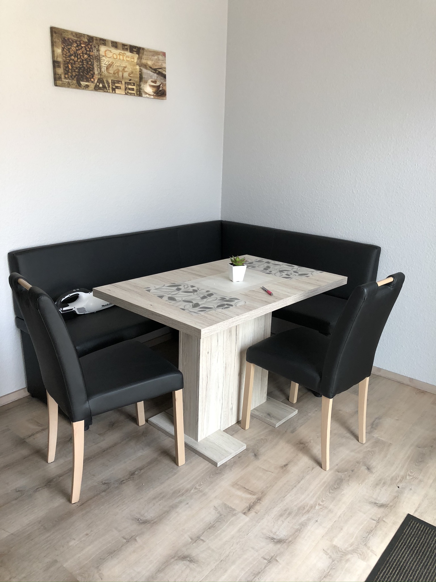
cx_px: 218
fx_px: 470
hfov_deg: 49.7
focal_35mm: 28
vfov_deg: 63.4
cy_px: 291
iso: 25
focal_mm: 4
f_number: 1.8
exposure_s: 1/30
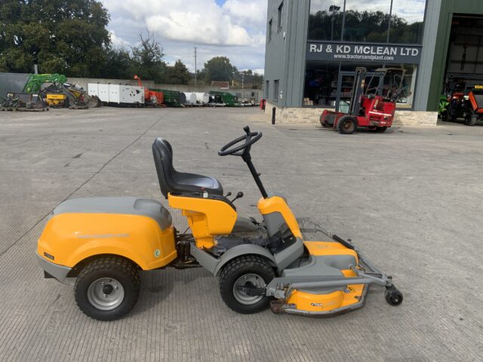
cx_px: 242
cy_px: 181
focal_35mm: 29
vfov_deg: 48.2
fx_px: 405
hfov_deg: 61.7
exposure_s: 1/912
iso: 16
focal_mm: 3
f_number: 1.8
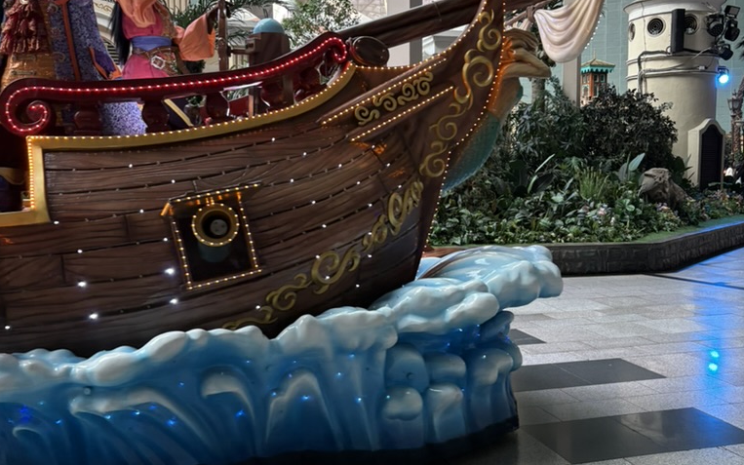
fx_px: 750
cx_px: 372
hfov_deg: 52.7
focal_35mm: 37
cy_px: 231
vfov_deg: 34.4
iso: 125
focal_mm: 5.96
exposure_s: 1/78
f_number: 1.6
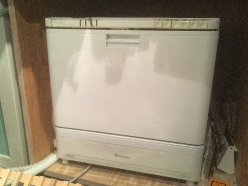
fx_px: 208
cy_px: 93
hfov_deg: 61.7
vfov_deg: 48.2
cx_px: 124
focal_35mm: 29
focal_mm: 4.15
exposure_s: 1/17
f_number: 2.2
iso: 250
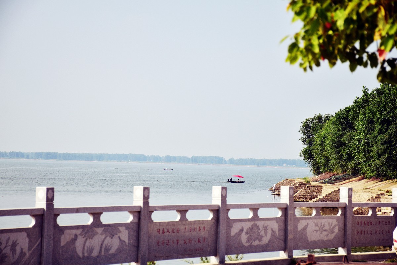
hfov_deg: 17.1
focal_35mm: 120
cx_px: 198
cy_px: 132
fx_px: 1323
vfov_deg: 11.4
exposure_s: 1/500
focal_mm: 80
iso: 100
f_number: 6.3
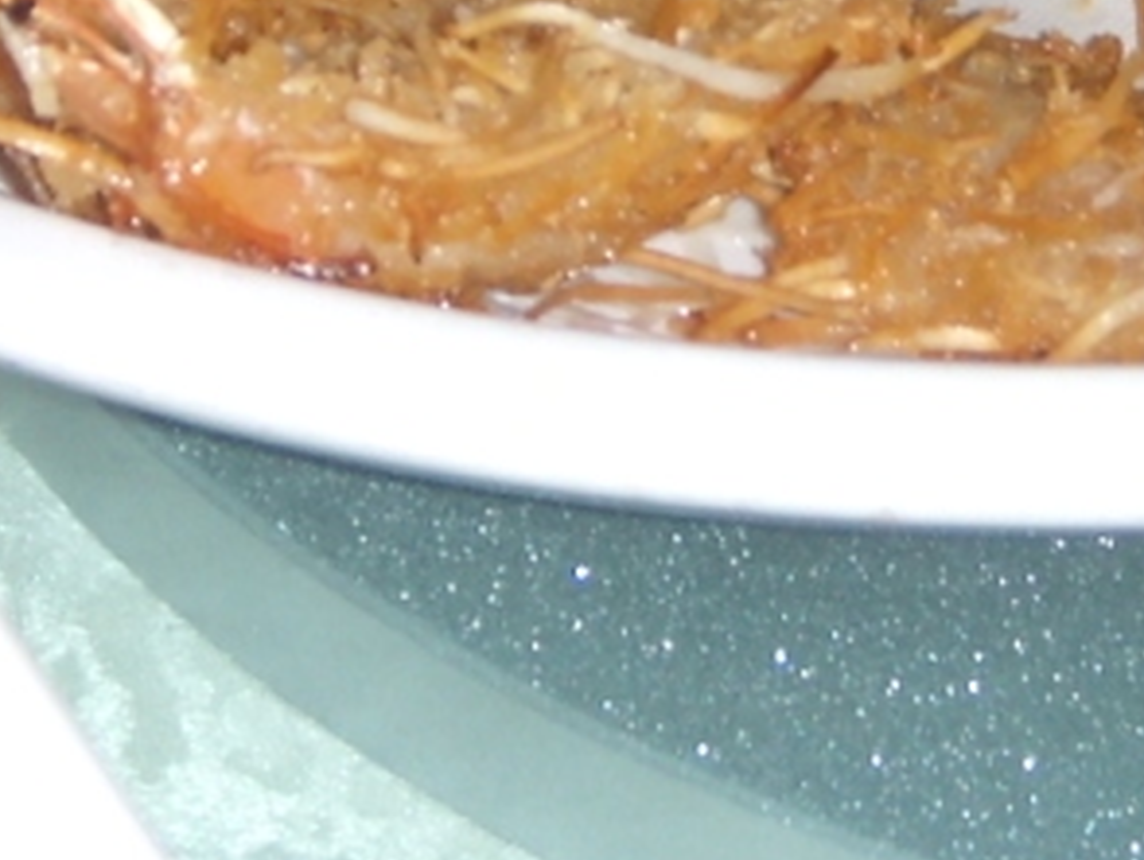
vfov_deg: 8.8
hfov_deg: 11.8
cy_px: -210
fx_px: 5524
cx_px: 969
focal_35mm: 167
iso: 64
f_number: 3.7
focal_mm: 8
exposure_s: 1/60.2
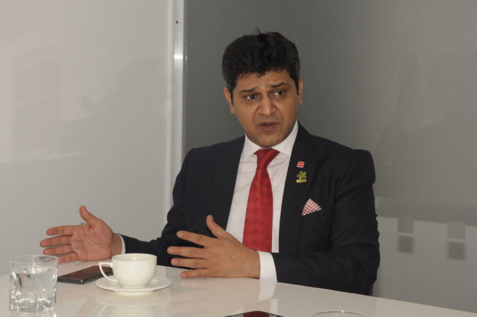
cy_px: 158
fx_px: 992
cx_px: 238
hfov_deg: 27.0
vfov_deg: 18.1
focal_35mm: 75
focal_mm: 50
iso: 640
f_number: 9
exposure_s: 1/125
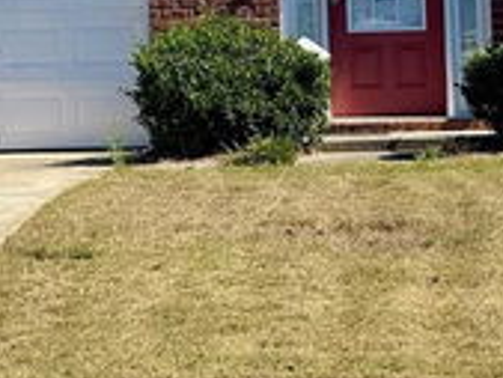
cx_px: 109
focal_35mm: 303
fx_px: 4406
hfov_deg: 6.5
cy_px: -89
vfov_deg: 4.9
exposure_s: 1/1294
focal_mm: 15.66
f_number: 2.8
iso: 64
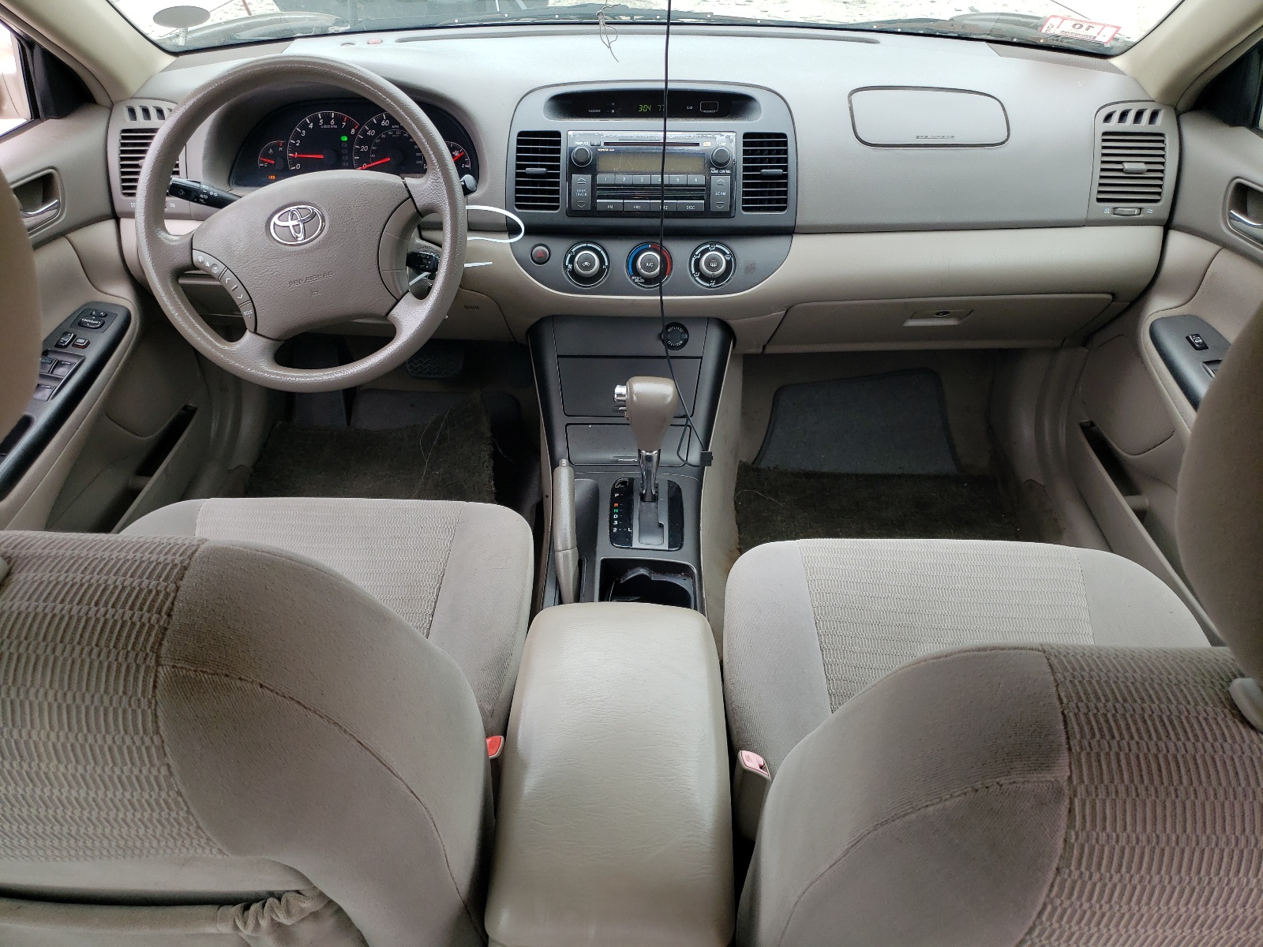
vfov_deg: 53.1
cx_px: 632
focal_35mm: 26
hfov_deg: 67.3
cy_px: 474
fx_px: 949
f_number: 1.5
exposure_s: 1/185
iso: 50
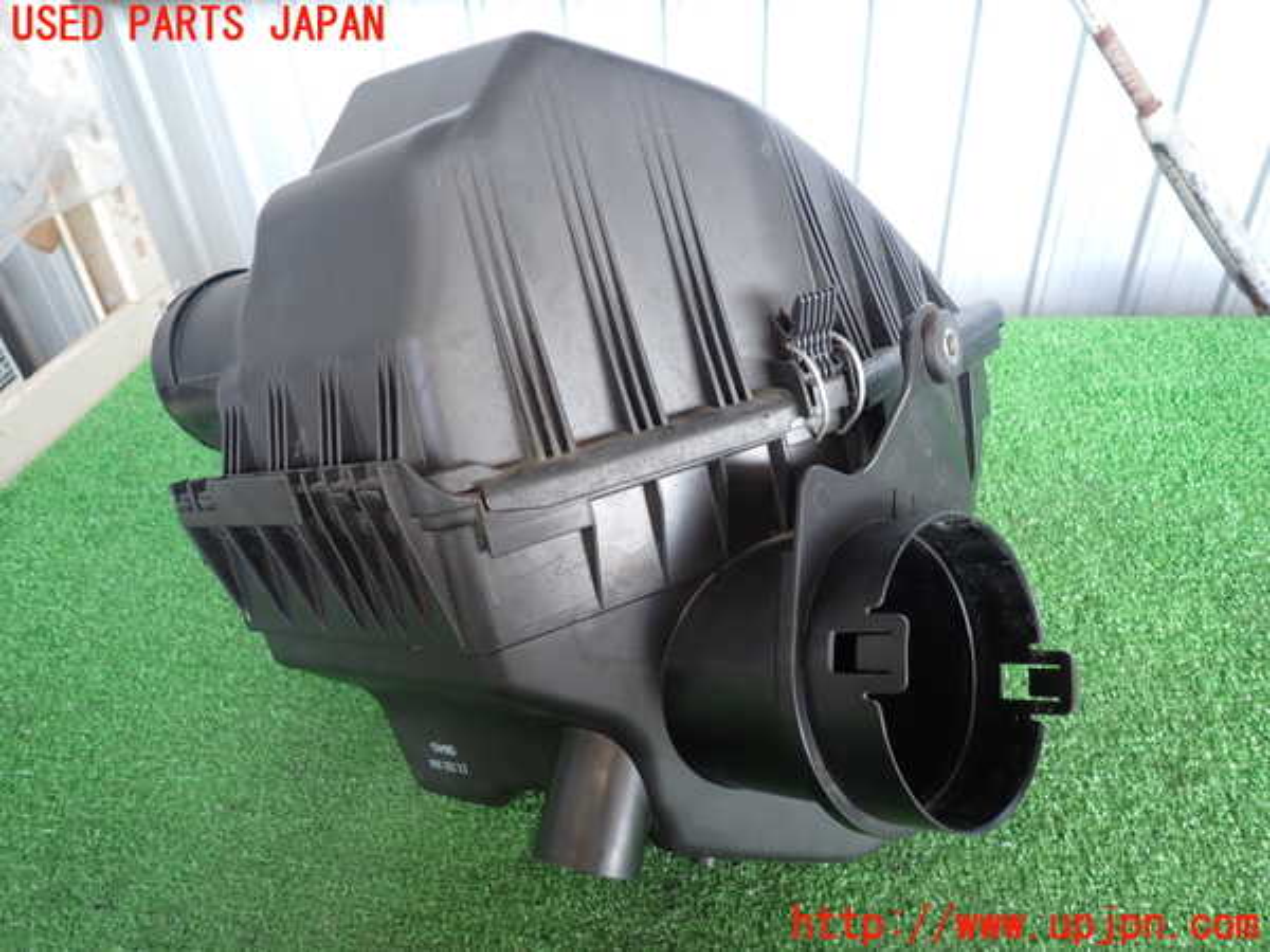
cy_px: 476
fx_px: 917
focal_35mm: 25
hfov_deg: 69.4
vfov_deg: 54.9
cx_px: 635
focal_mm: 4.5
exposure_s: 1/60
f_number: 2
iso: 200
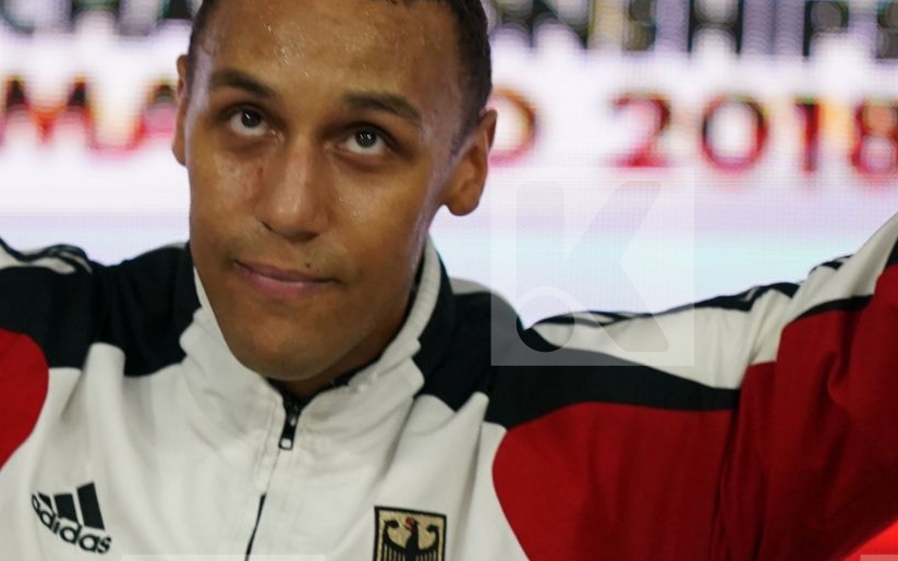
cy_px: 267
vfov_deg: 1.5
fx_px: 21781
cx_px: 223
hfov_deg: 2.4
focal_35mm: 890
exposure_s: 1/500
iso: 3200
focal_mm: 400
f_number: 2.8
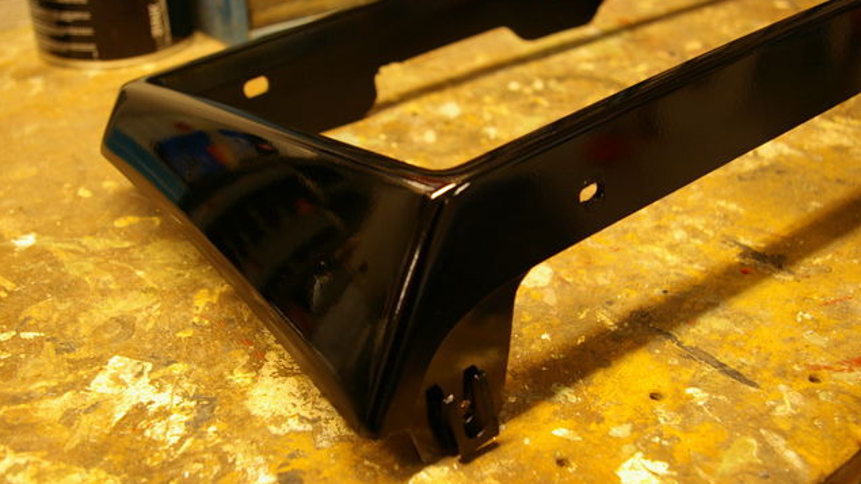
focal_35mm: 38
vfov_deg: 31.2
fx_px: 867
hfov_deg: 52.8
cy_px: 226
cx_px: 433
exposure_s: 1/15
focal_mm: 24
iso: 400
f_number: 4
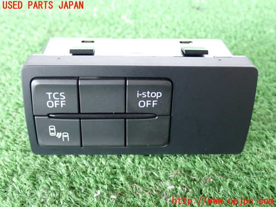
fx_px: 375
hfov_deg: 40.4
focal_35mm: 47
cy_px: 104
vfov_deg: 30.9
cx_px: 138
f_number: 3.1
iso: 800
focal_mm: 8.4
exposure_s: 1/50
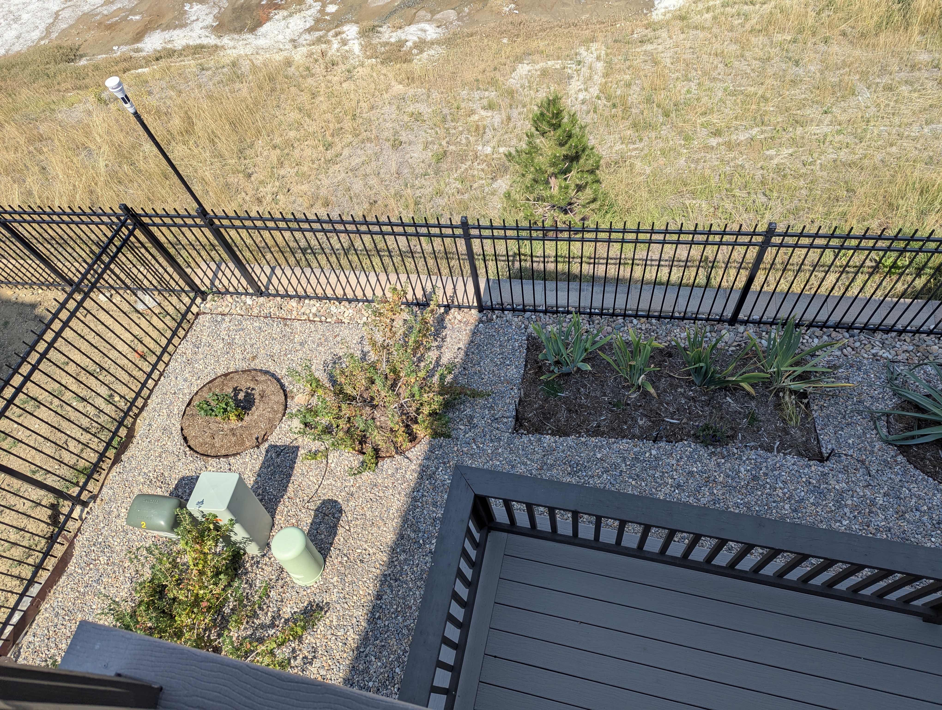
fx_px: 654
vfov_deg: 56.9
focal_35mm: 24
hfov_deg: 71.5
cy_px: 355
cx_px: 471
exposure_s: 1/1490
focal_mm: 6.81
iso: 41
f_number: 1.85
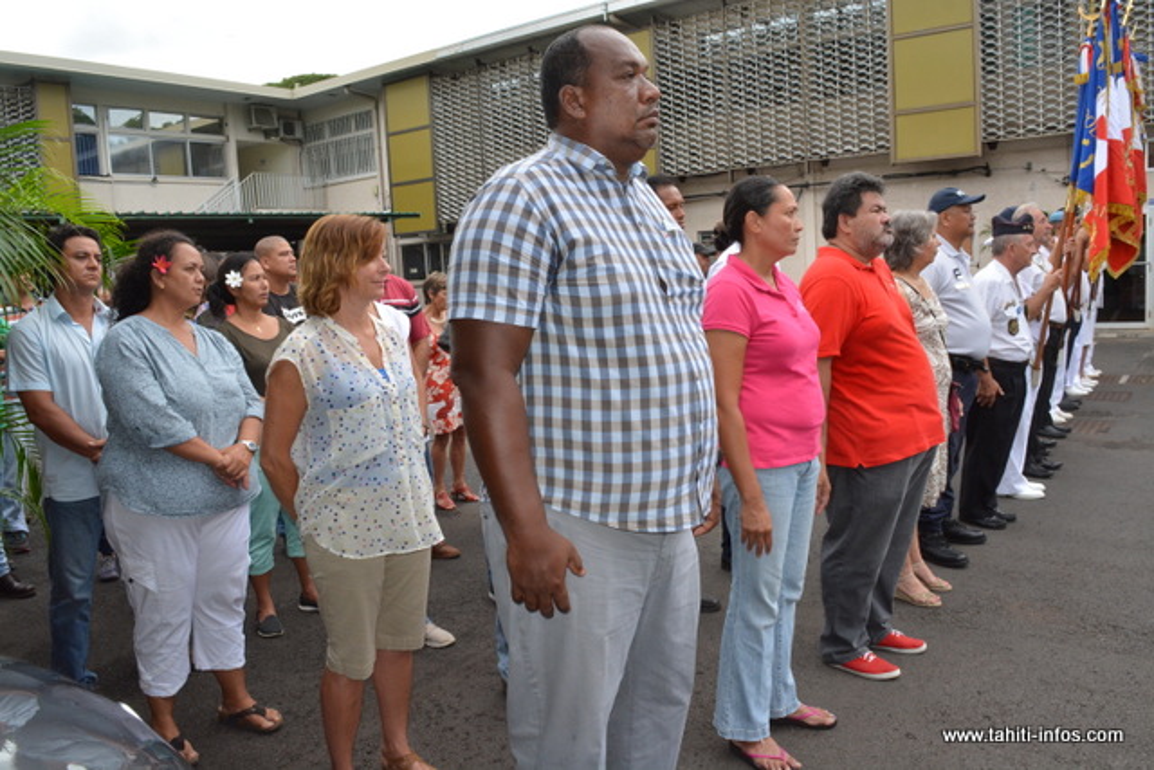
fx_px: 866
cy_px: 385
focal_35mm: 27
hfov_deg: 67.4
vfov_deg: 48.0
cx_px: 577
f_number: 11
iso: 1000
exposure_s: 1/200
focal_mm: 18
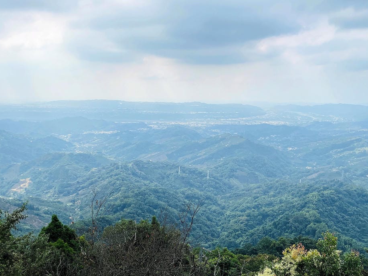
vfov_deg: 41.6
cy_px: 161
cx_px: 170
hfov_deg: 53.9
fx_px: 361
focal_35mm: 34
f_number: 1.6
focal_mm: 4.2
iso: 50
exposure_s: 1/4000
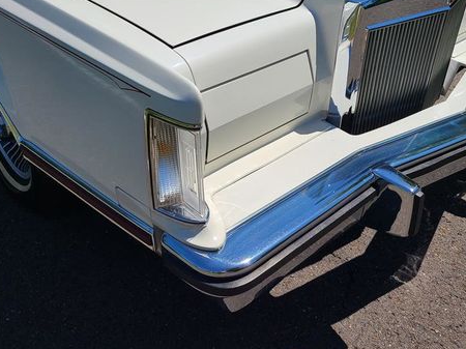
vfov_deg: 38.3
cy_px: 125
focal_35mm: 37
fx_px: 498
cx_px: 268
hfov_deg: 50.0
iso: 40
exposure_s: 1/5300
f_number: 1.8
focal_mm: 5.4
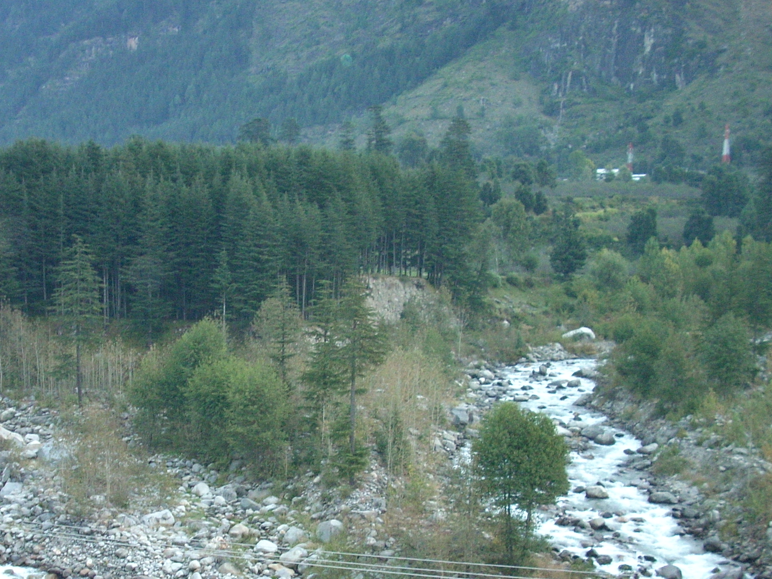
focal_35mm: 53
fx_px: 1182
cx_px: 327
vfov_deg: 27.4
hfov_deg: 36.1
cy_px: 386
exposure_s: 1/30
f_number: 2.8
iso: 259
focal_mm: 6.2
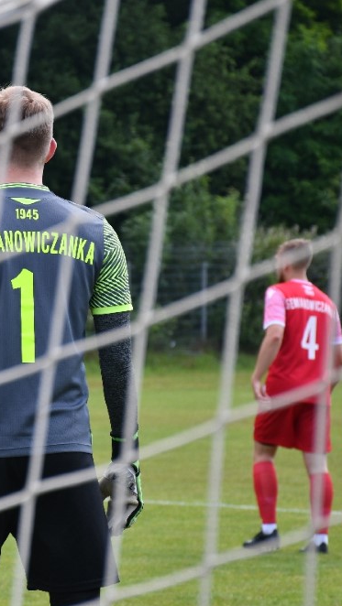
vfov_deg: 9.1
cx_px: 9
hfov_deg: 5.1
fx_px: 3816
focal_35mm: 237
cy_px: 304
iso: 220
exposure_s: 1/320
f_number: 5.6
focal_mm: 100
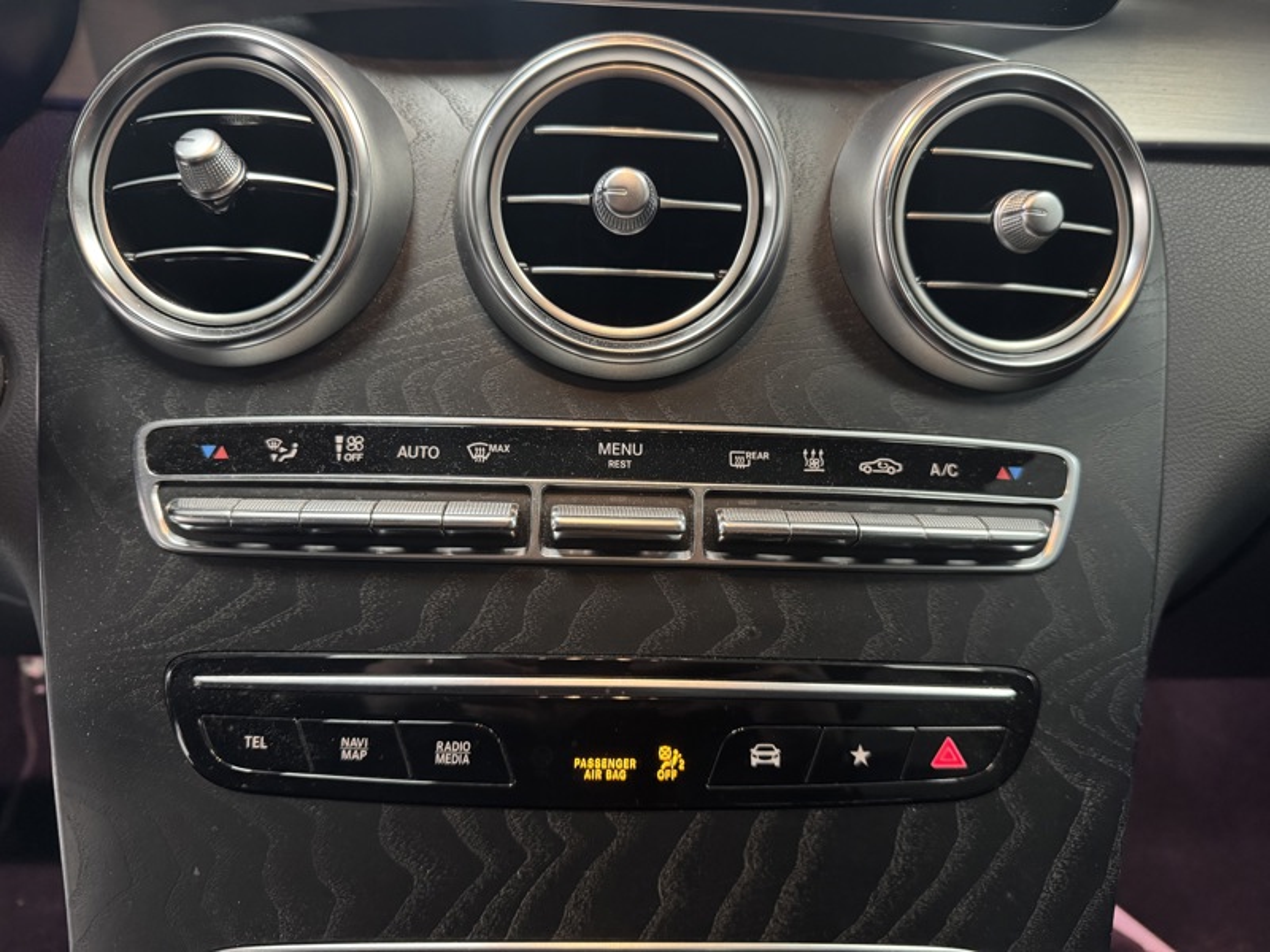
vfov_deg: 56.8
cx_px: 635
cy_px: 476
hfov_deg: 71.6
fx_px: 881
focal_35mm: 24
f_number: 1.78
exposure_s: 1/33
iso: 640
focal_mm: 6.76
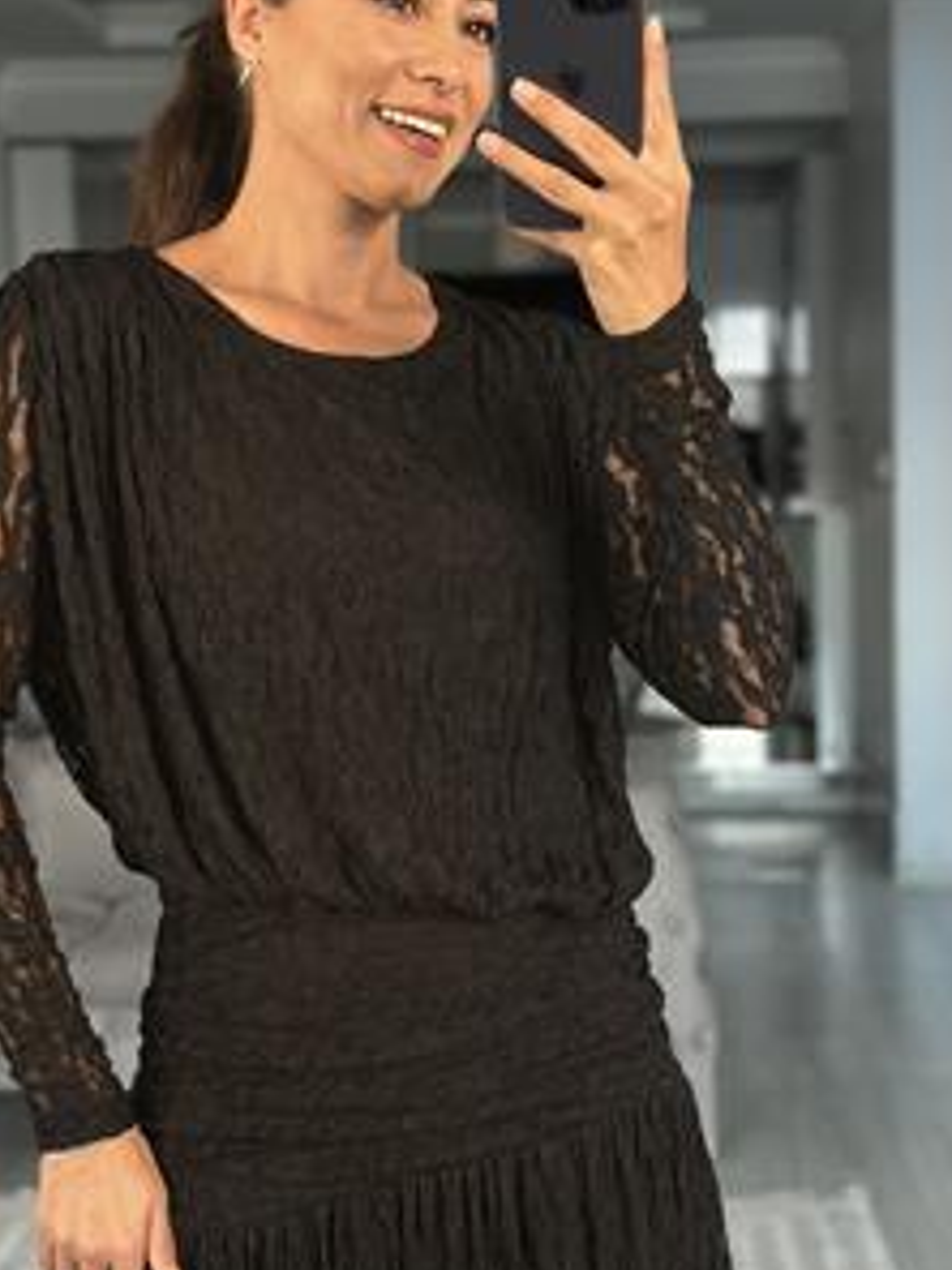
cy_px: 768
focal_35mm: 82
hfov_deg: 18.0
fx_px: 3007
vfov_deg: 23.8
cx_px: 395
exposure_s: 1/60
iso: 250
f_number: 1.78
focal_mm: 6.86
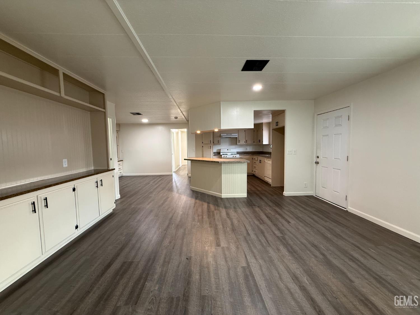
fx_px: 170
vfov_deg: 85.7
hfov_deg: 102.1
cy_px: 158
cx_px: 210
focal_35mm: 14
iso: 200
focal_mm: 2.22
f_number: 2.2
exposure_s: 1/60
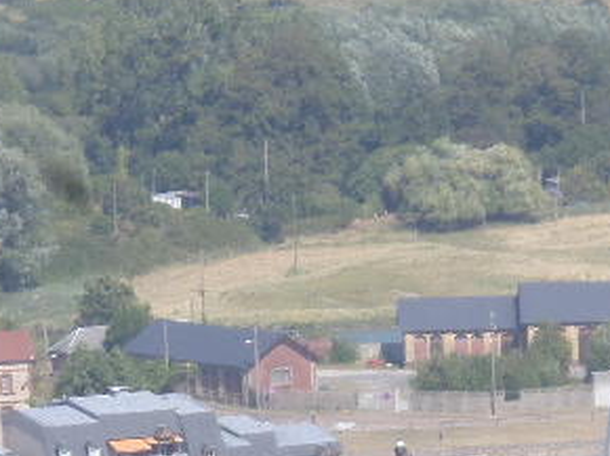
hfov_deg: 4.5
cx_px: 440
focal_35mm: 442
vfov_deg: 3.3
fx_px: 7782
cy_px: 729
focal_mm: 22.5
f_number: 6.3
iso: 80
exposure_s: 1/250
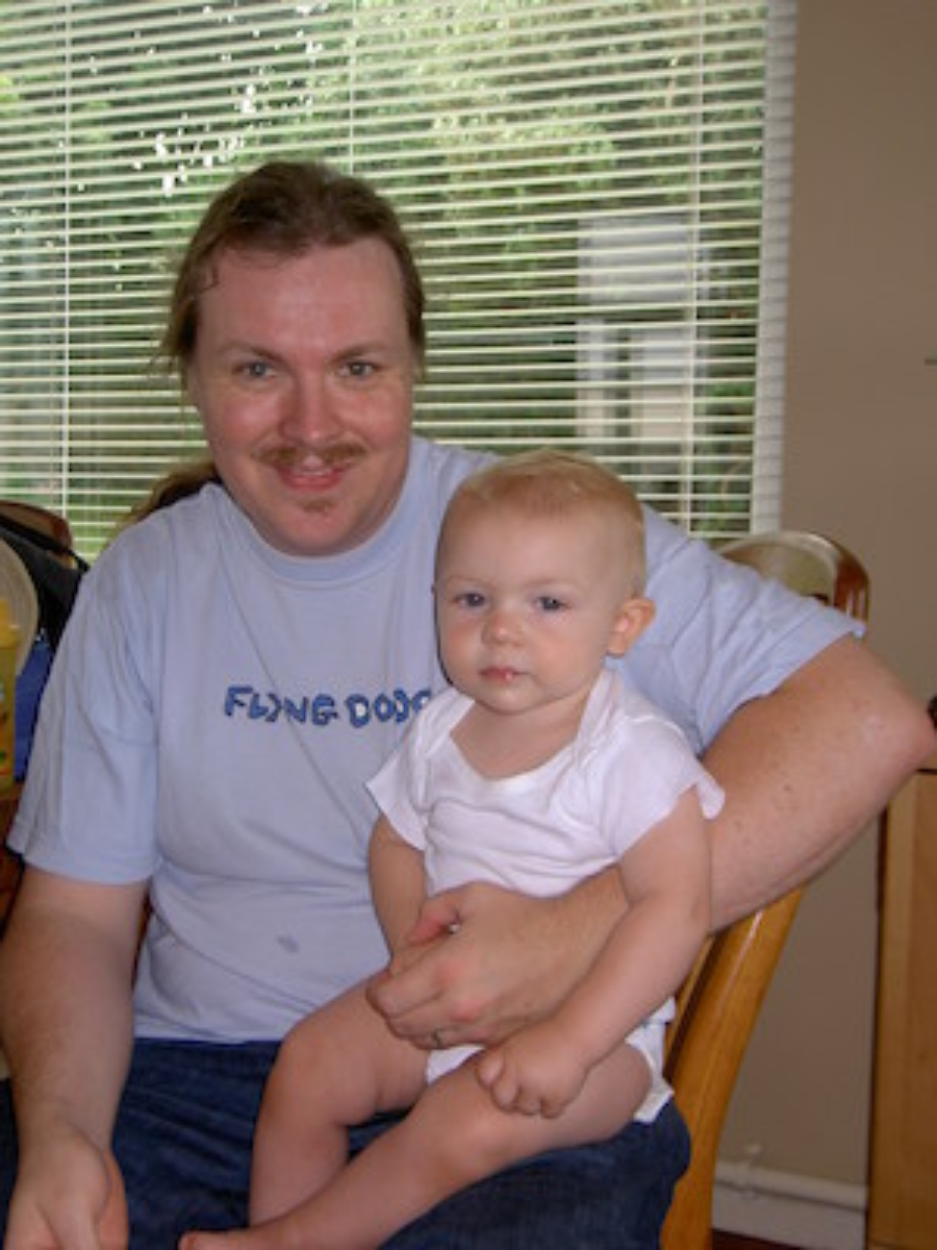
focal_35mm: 47
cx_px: 468
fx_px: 1696
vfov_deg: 40.4
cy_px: 625
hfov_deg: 30.9
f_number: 3.4
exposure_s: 1/60
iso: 50
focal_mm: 7.7
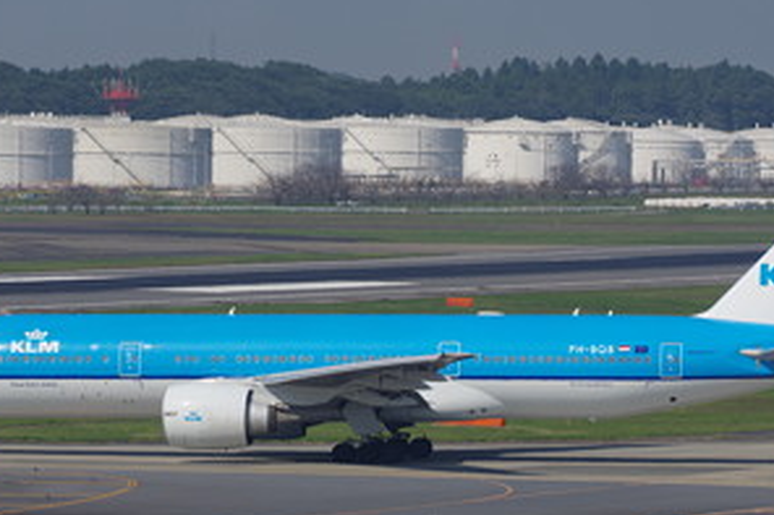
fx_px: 9798
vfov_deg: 3.0
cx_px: 382
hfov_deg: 4.5
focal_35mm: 456
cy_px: 354
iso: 200
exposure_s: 1/640
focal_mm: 200
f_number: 8
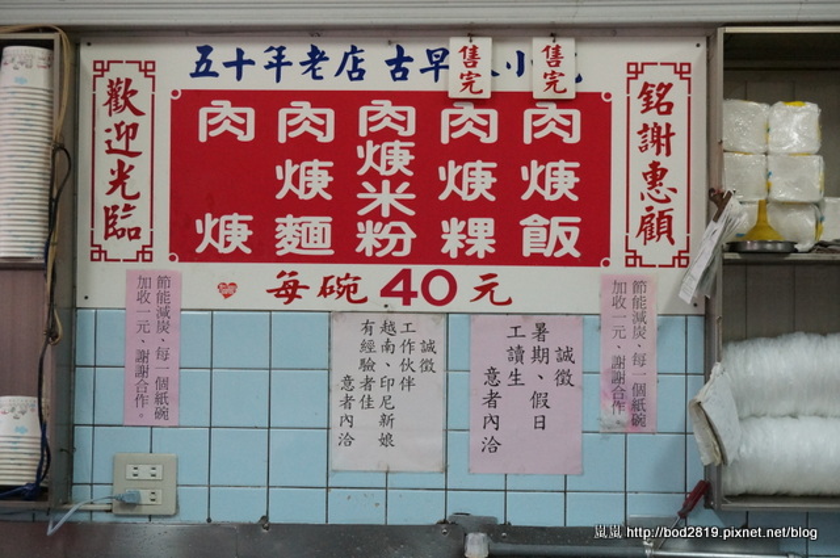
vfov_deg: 26.4
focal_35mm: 51
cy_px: 279
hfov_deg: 38.9
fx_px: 1188
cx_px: 420
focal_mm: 34
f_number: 5
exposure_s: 1/160
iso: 3200
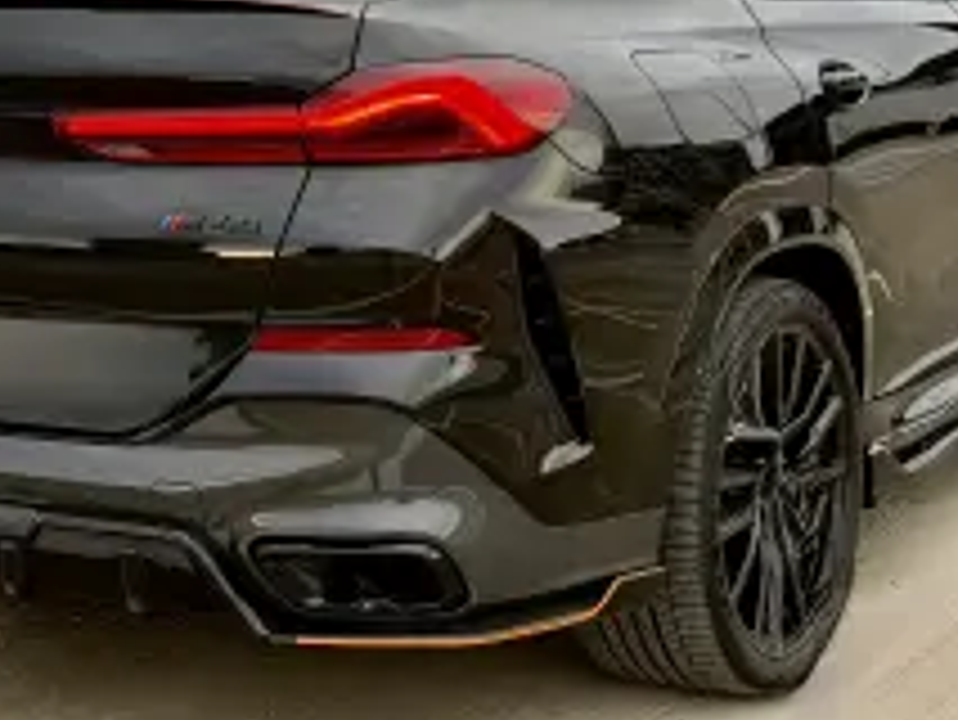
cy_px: 194
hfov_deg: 24.1
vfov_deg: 18.1
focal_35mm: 81
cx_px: 459
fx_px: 2243
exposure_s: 1/257
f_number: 1.78
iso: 64
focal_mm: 6.76
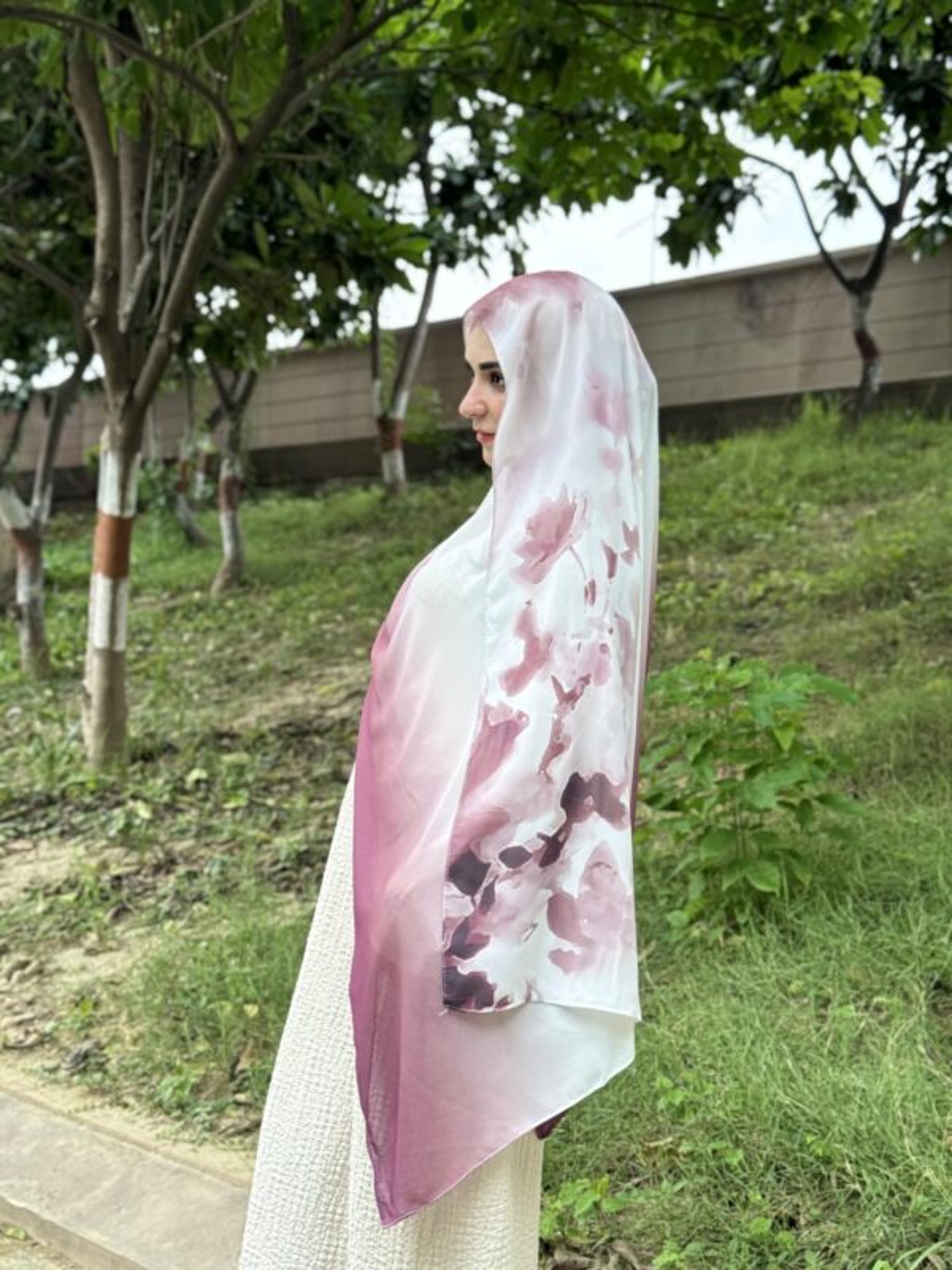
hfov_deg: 30.3
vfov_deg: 39.7
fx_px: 1760
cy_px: 635
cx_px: 476
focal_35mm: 48
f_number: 1.78
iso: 64
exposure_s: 1/229
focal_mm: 6.76
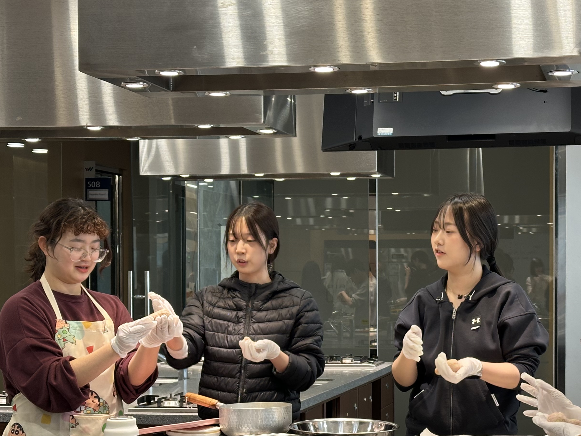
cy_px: 295
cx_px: 367
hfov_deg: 24.3
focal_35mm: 80
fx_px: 1343
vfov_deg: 18.4
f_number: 1.78
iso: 100
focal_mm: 6.86
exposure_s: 1/60
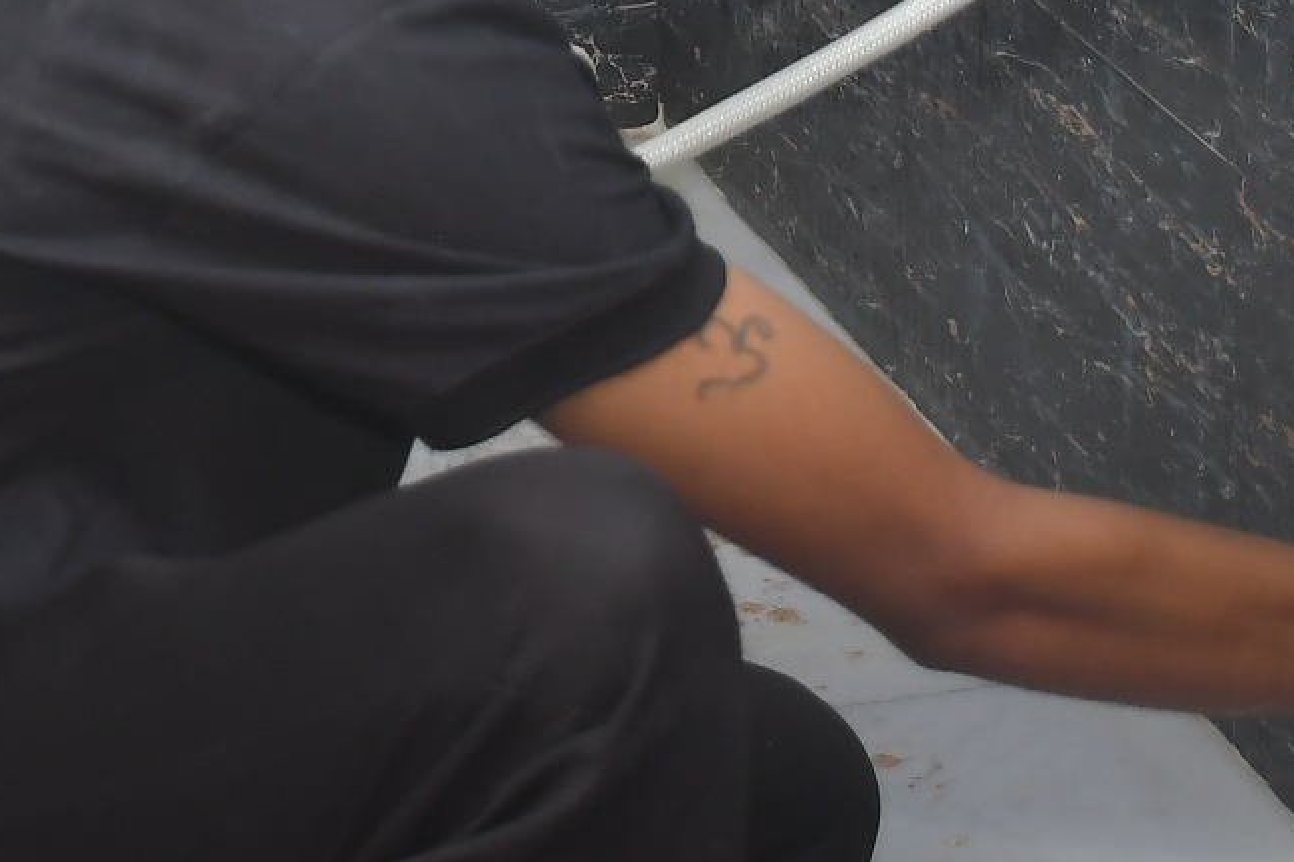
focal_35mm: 145
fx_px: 5210
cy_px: -420
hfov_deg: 14.1
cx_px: 226
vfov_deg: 9.2
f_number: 3.8
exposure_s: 1/320
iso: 400
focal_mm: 23
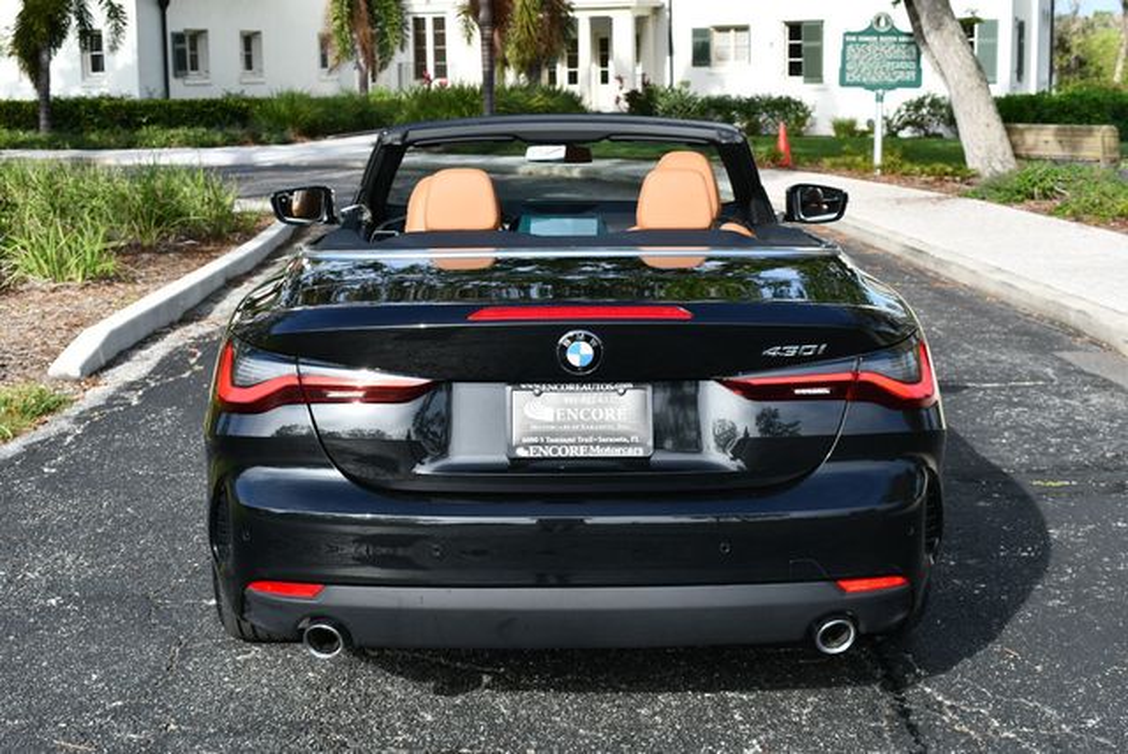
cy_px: 377
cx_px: 564
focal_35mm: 56
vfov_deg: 24.2
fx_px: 1756
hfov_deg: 35.6
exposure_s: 1/200
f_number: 7.1
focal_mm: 28
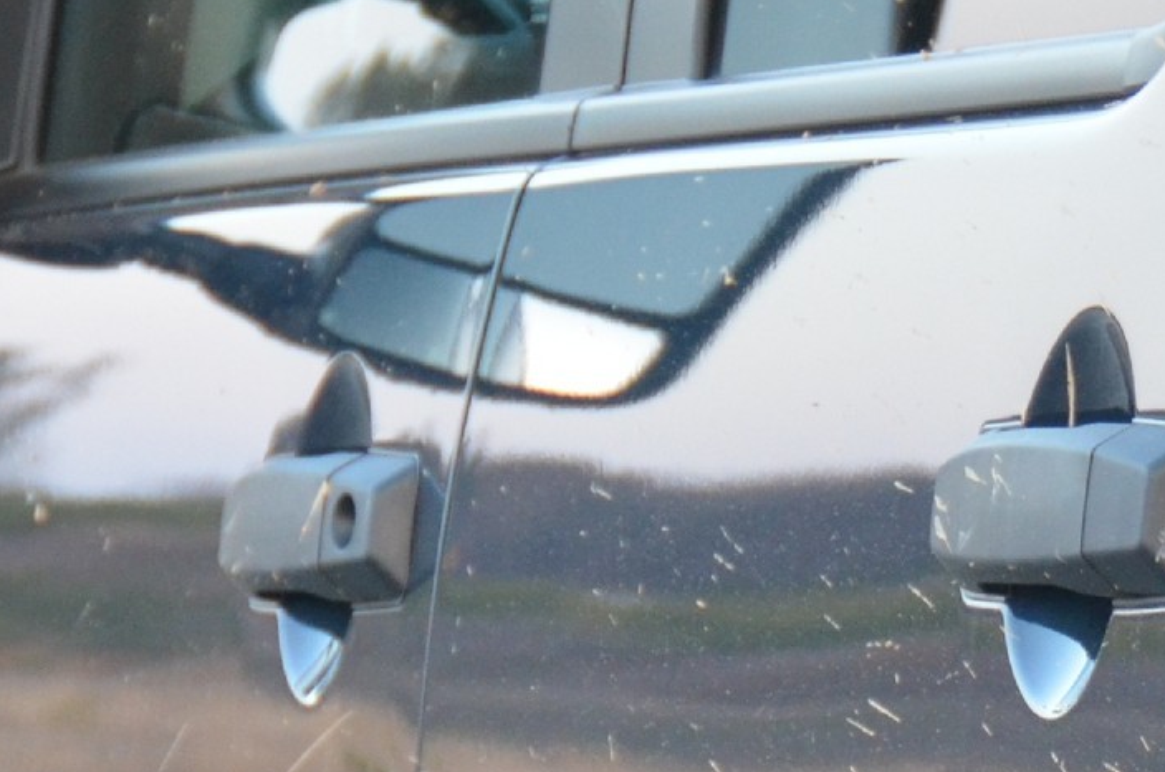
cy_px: 997
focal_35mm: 506
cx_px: 1496
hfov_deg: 4.1
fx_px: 16341
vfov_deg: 2.7
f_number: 5.3
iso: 1600
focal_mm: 95
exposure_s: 1/100
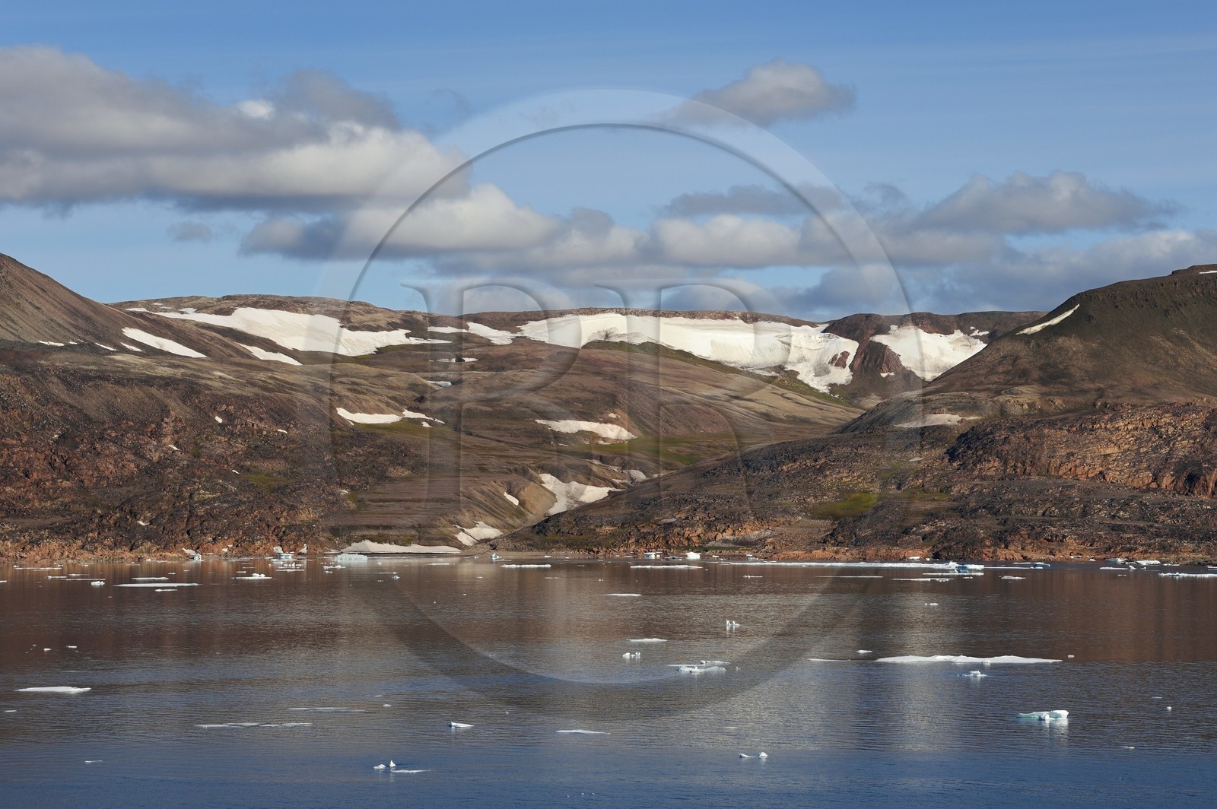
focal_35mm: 112
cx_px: 608
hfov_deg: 18.3
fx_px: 3783
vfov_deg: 12.2
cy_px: 404
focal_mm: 112
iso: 200
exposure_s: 1/250
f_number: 14
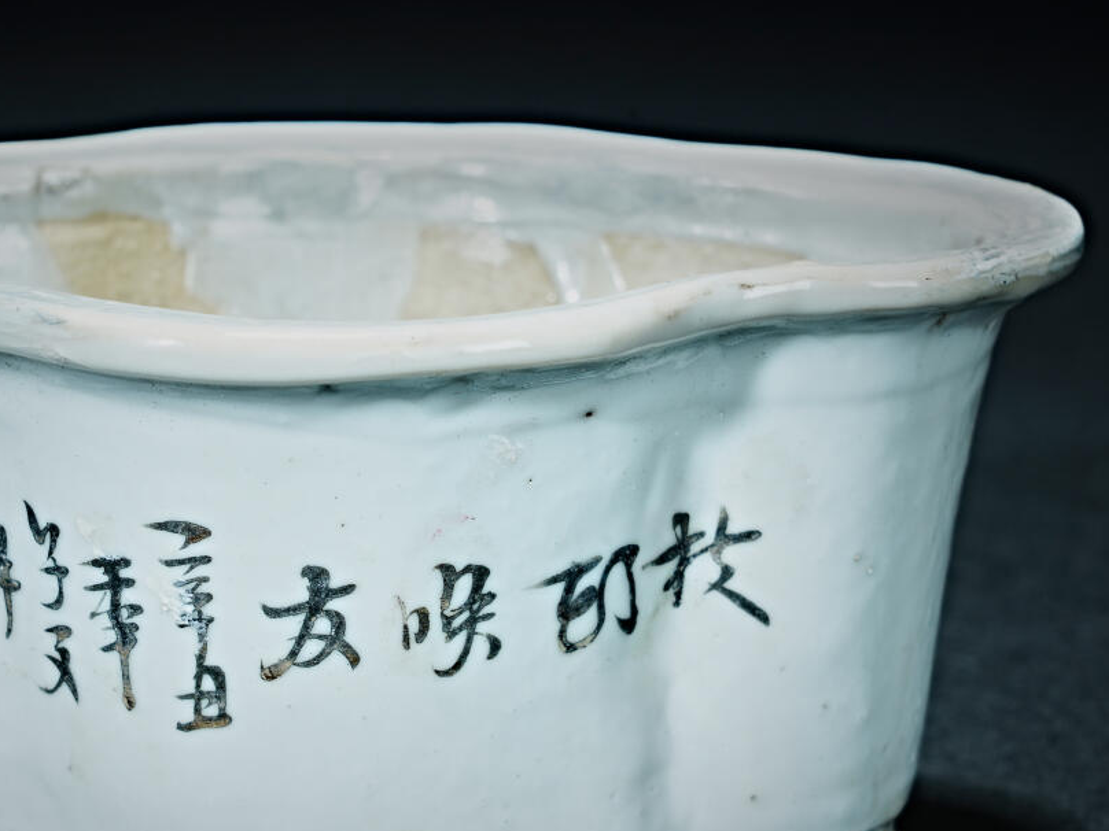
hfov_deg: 11.3
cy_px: 549
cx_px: 373
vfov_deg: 8.5
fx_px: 5607
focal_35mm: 175
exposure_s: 1/160
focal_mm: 105
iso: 100
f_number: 14
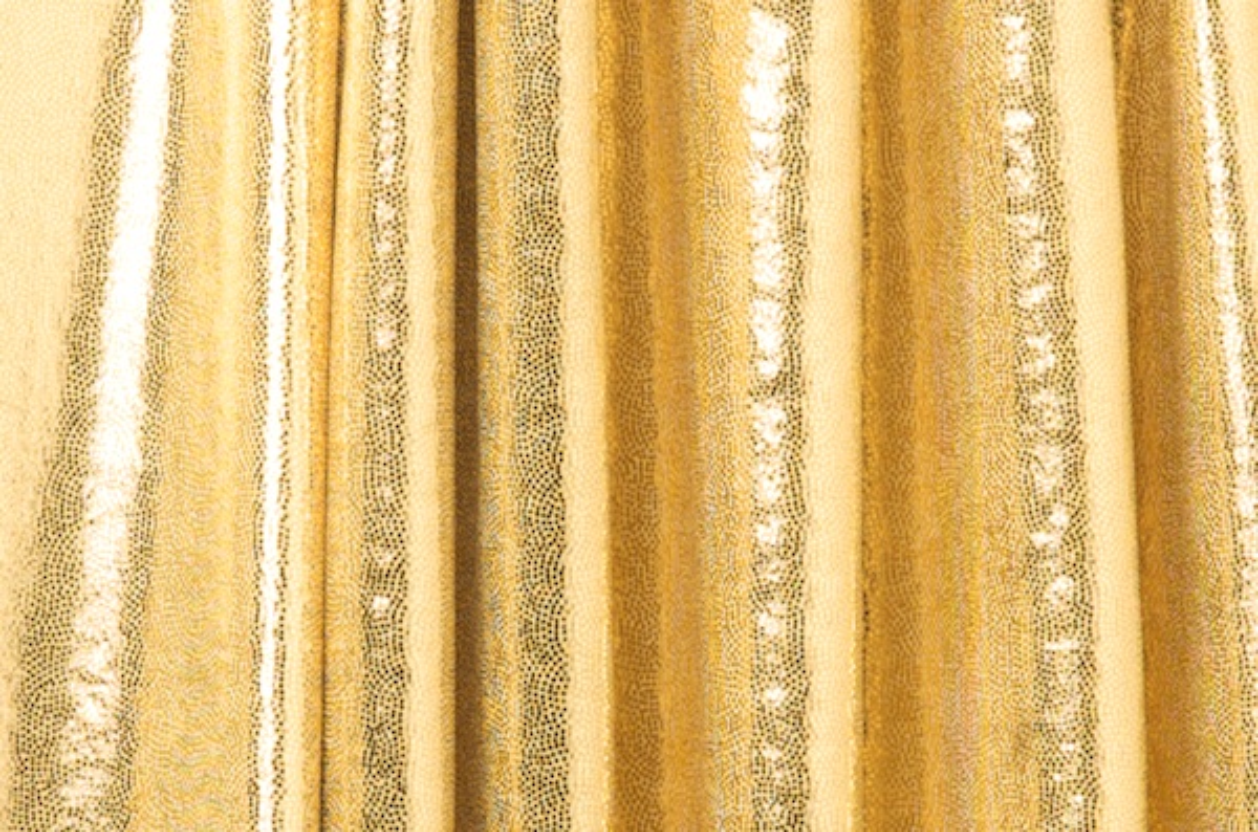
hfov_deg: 13.1
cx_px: 629
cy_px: 416
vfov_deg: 8.7
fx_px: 5491
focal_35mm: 158
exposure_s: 1/500
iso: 200
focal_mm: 105
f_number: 11
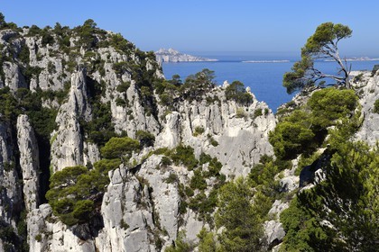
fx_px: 653
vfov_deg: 21.9
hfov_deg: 32.4
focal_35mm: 62
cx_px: 190
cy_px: 126
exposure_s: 1/250
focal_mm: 62
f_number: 14
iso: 200
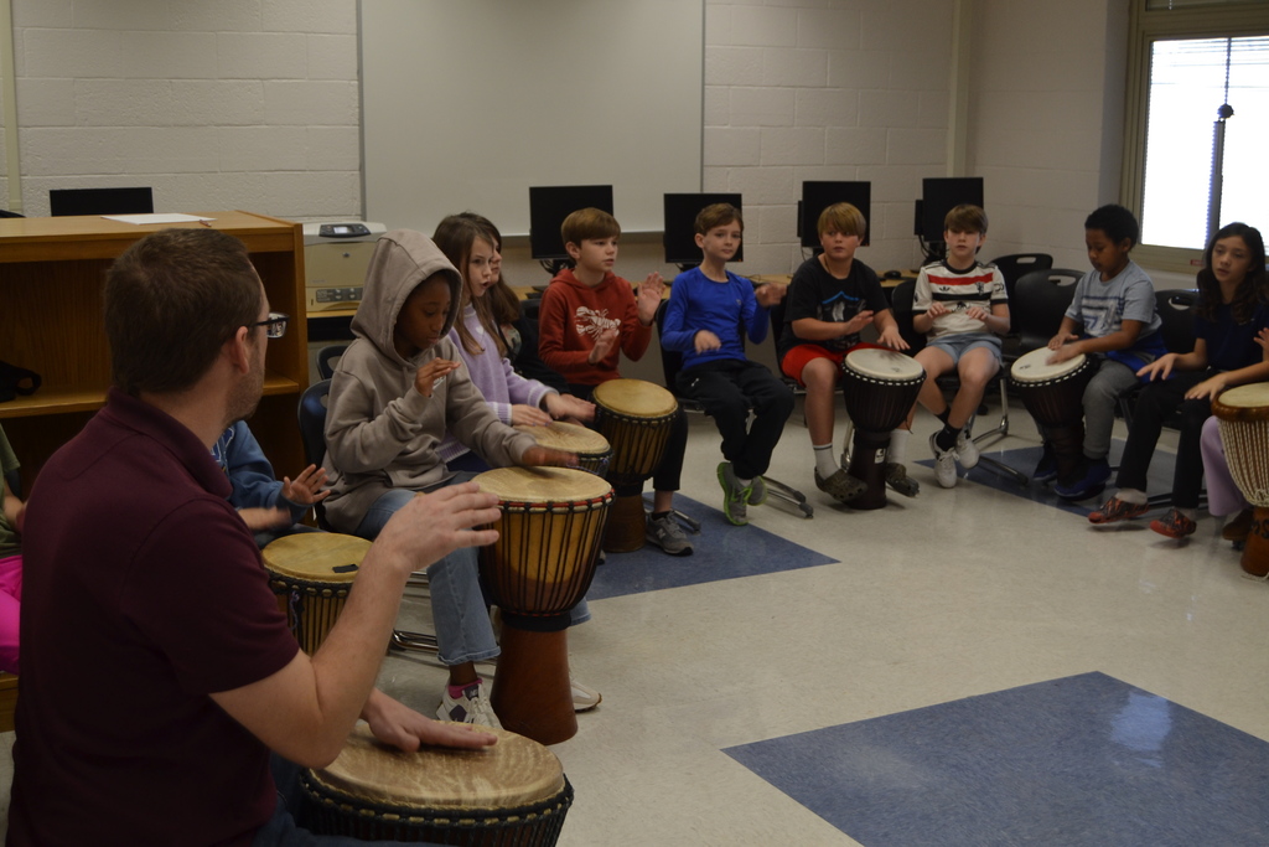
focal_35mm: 45
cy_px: 424
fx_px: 1586
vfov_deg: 29.9
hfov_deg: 43.6
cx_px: 634
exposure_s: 1/100
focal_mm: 30
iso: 400
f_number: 5
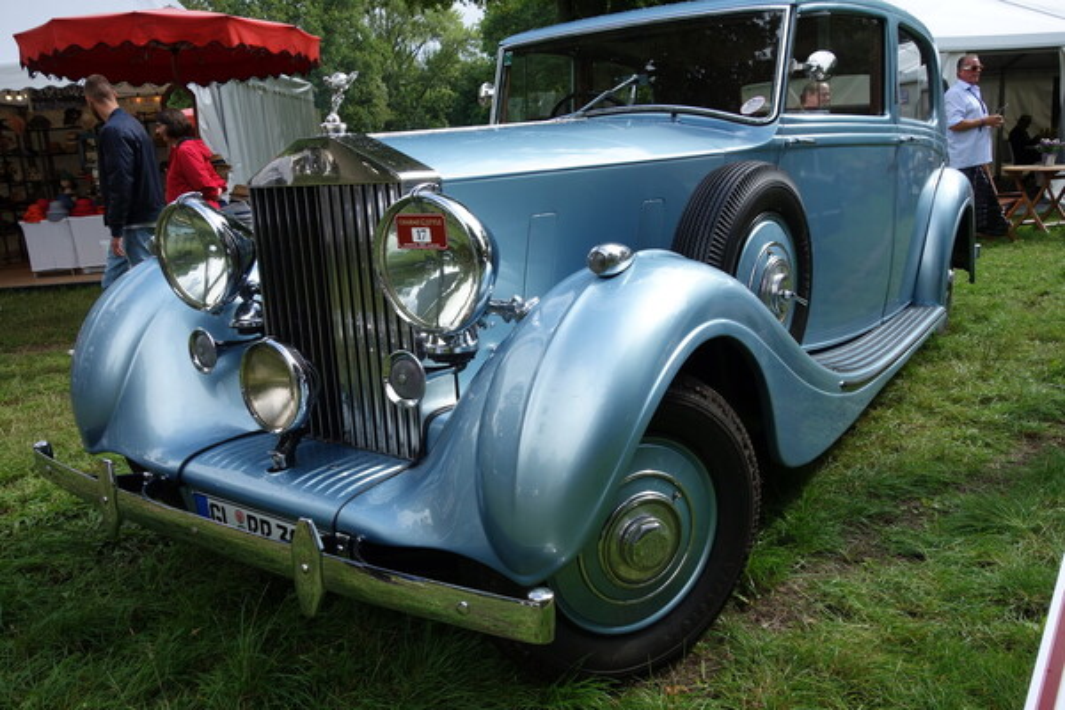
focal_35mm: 28
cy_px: 355
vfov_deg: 46.4
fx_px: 828
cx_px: 532
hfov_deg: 65.5
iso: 125
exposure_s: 1/400
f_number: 5.6
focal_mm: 10.4
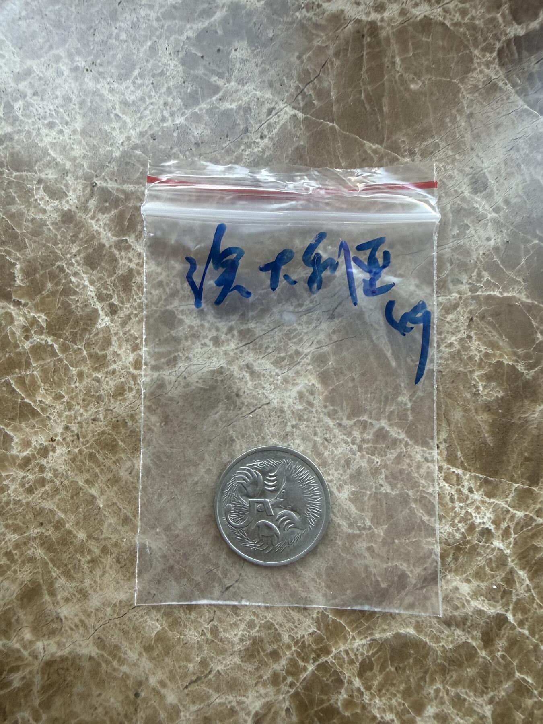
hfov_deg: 56.8
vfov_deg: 71.6
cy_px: 362
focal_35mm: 24
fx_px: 502
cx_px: 272
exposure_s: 1/99
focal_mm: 2.22
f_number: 2.2
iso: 160
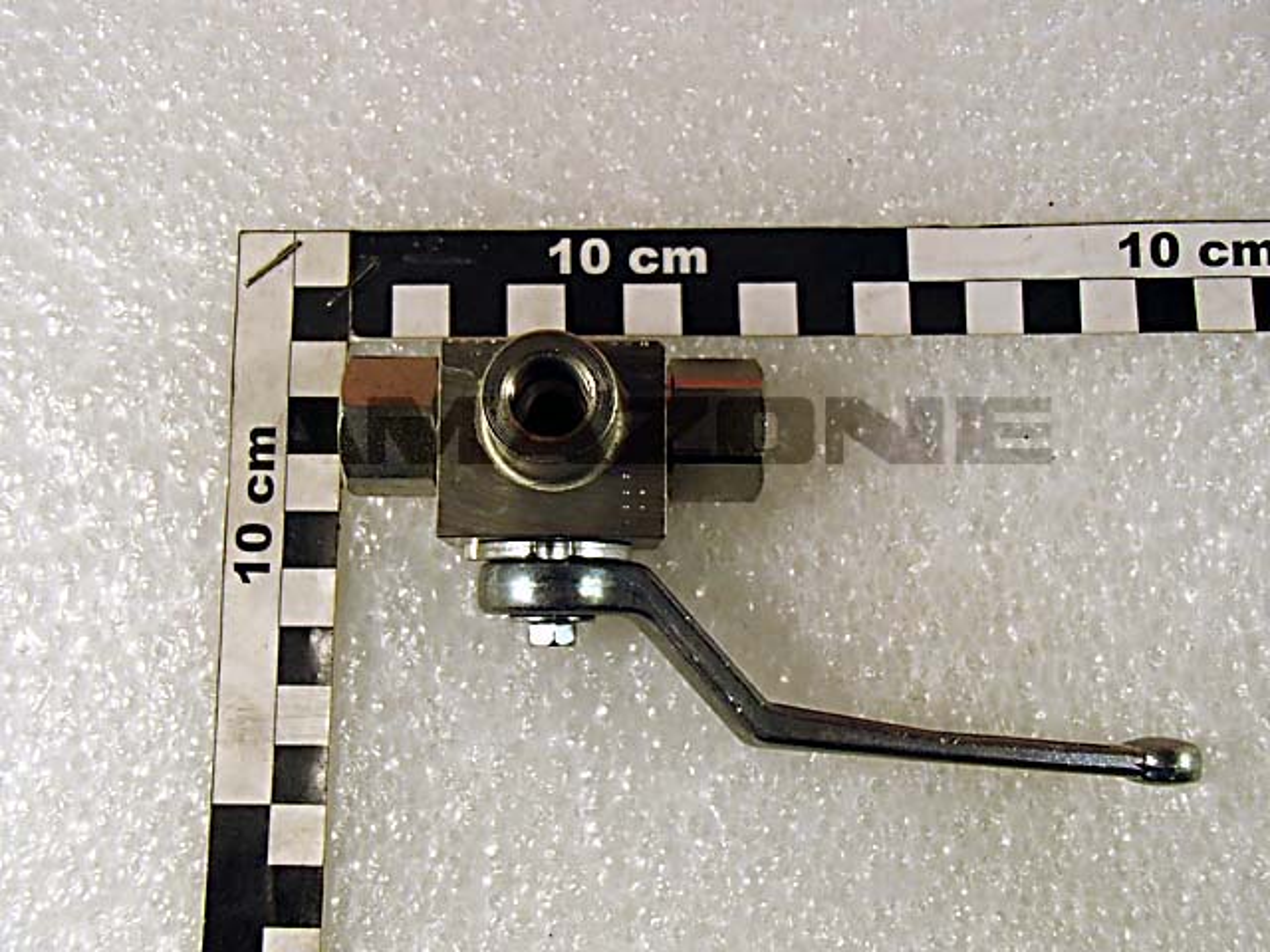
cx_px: 635
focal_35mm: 37
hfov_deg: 50.1
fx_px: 1357
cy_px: 476
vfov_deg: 38.7
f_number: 4.7
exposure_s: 1/160
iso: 250
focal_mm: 6.64
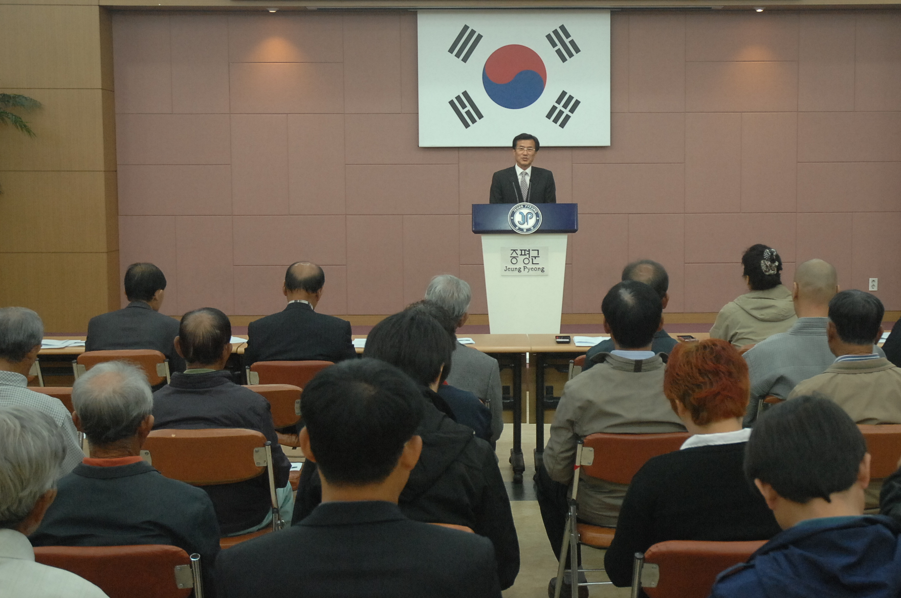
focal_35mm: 57
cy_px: 269
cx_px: 526
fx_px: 1415
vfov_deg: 23.9
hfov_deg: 35.2
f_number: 4
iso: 800
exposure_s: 1/45
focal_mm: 31
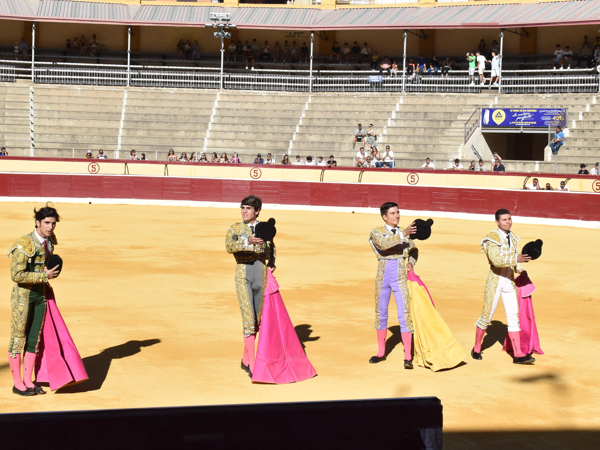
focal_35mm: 59
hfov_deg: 32.7
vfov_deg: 24.8
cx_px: 285
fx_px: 1023
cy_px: 225
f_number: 13
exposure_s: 1/640
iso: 400
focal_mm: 36
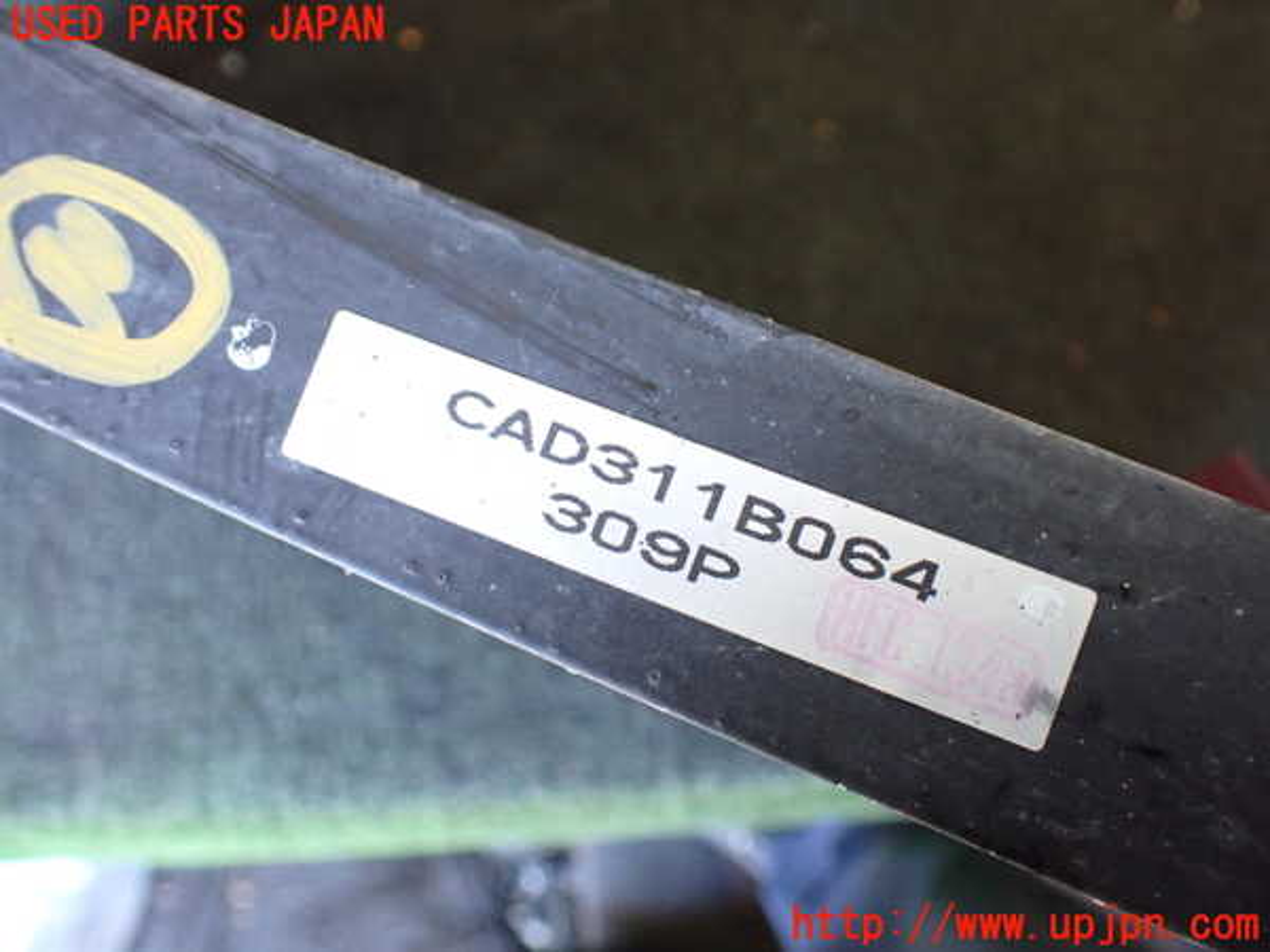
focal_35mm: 30
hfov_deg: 60.0
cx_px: 635
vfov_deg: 46.8
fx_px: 1101
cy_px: 476
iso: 800
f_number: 2.3
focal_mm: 5.4
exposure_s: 1/50
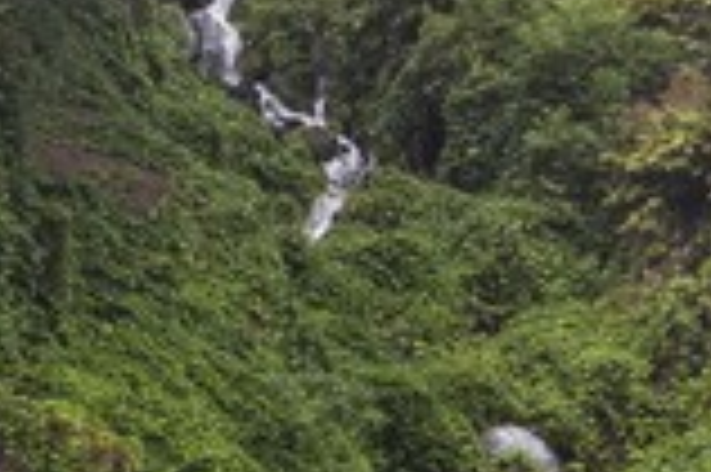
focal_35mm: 399
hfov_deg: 5.1
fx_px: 7872
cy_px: 247
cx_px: 943
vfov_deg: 3.4
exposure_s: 1/160
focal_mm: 150
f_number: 9
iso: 400
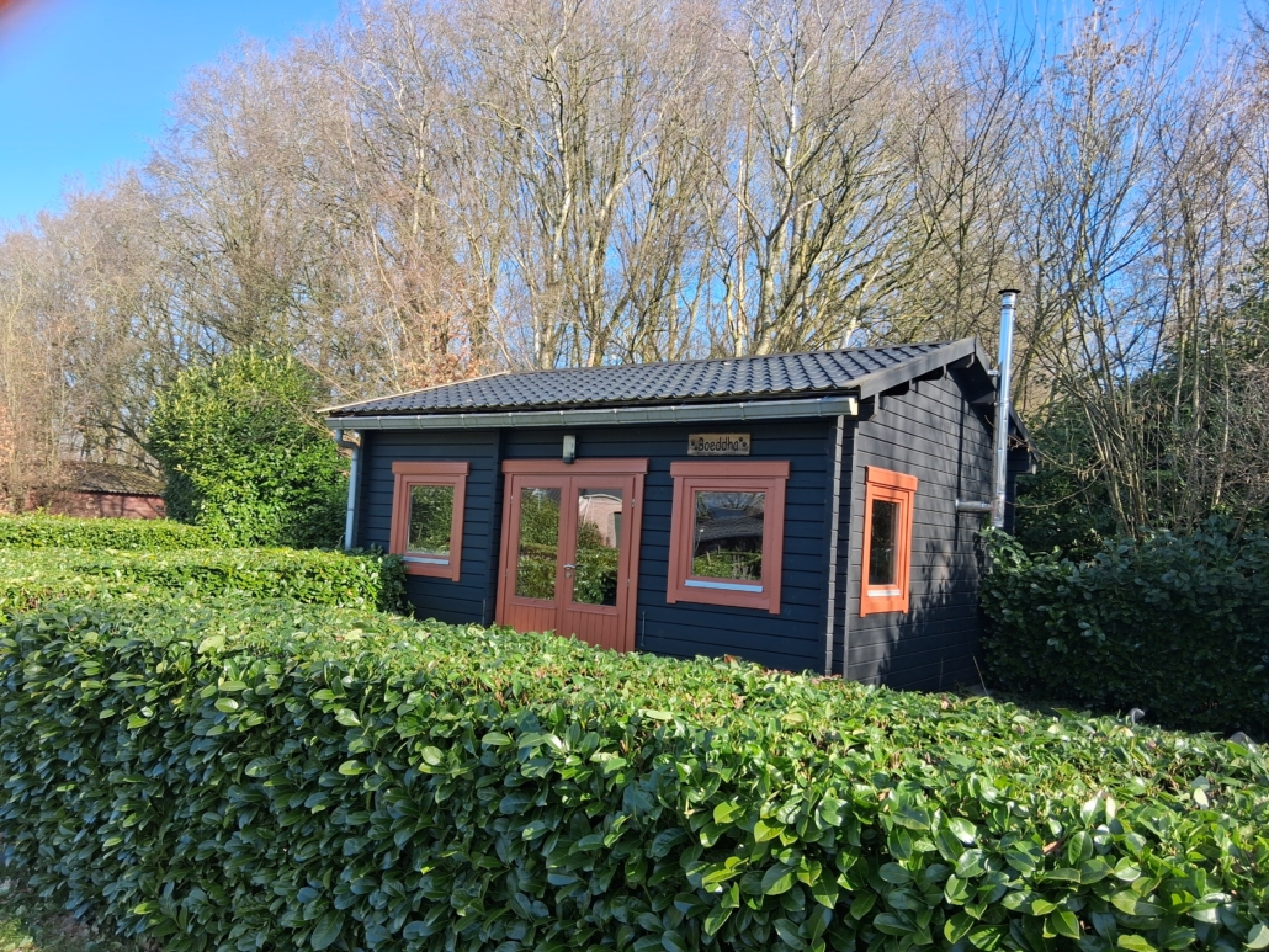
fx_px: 953
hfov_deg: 67.3
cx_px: 634
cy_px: 476
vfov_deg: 53.1
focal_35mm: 26
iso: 25
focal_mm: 3.98
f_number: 1.8
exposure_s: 1/241
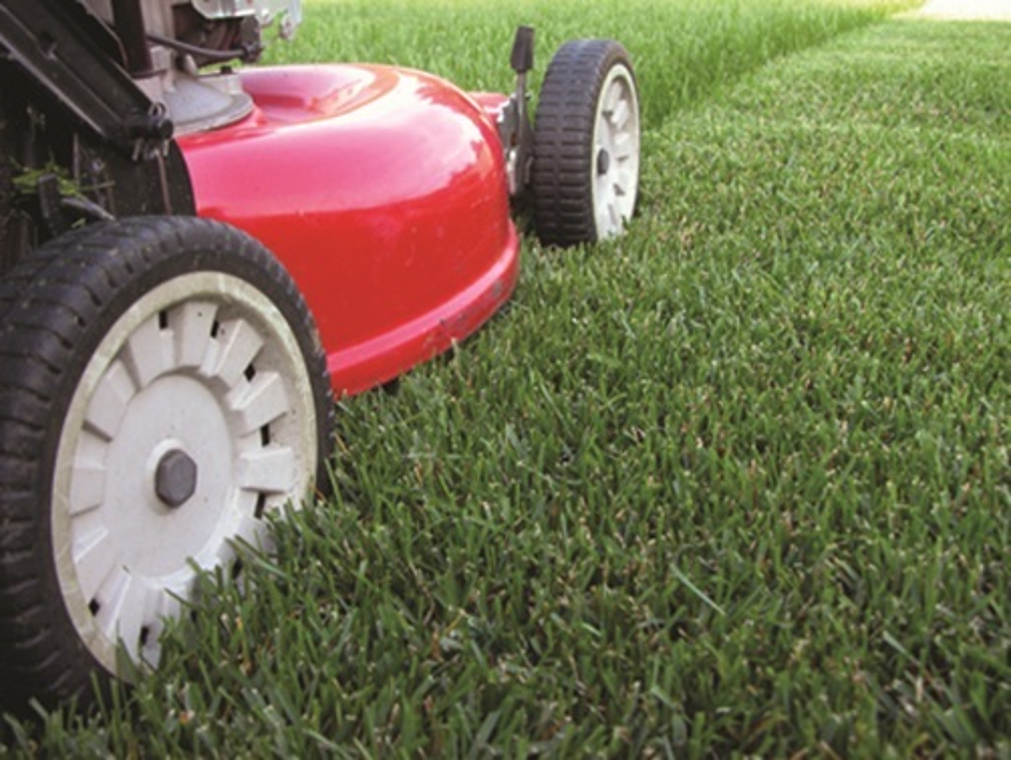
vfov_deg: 36.8
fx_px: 1140
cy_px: 380
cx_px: 506
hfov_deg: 47.8
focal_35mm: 39
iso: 100
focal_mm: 10
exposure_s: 1/69.9
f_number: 3.2
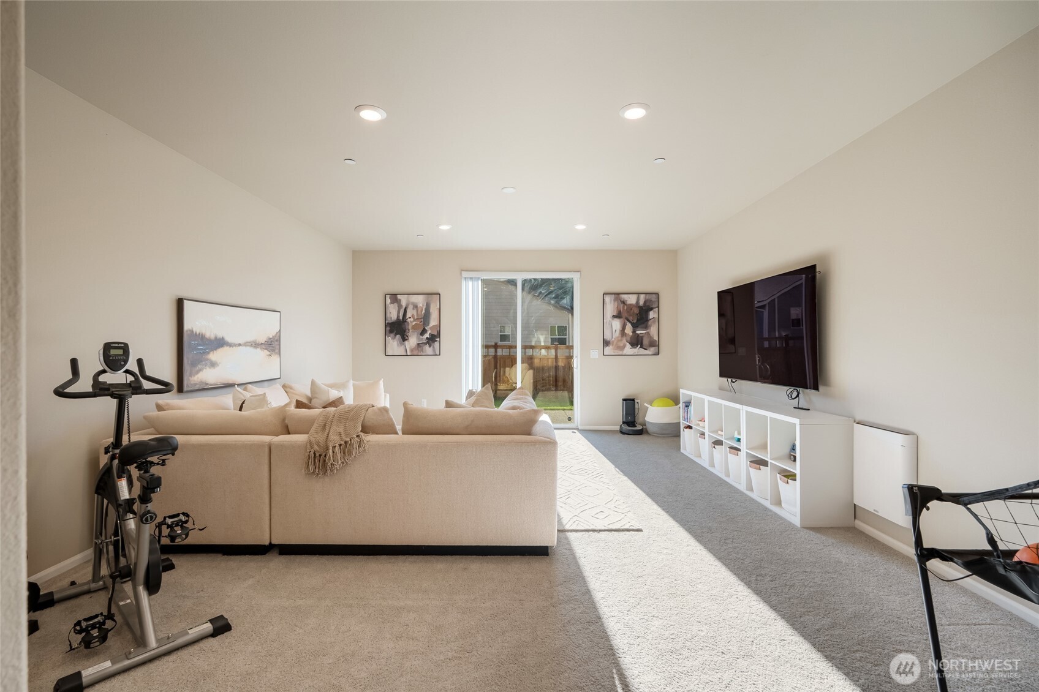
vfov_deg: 72.0
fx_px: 476
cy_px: 346
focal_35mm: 16
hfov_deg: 95.0
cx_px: 520
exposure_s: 1/80
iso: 400
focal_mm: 16.5
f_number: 9
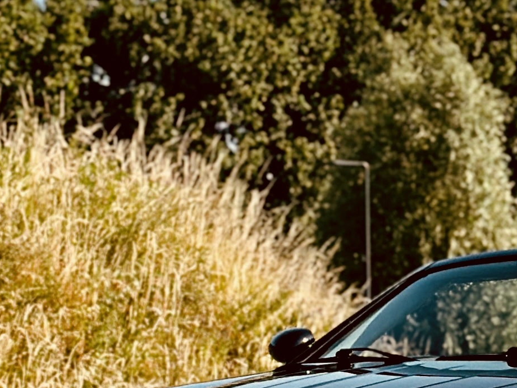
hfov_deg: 12.6
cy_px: 285
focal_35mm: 155
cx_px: 515
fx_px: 2315
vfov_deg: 9.6
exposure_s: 1/5000
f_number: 1.78
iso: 100
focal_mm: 6.86
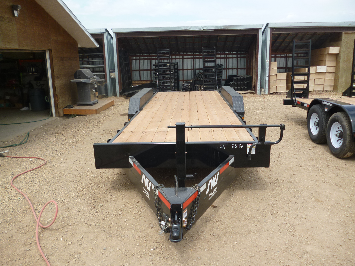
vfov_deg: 49.7
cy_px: 133
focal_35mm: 28
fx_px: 287
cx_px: 178
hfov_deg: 63.4
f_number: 9
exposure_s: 1/80
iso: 100
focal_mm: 5
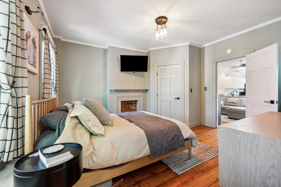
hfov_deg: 104.3
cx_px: 140
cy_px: 94
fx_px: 109
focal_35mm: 14
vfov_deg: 81.1
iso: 100
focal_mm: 14
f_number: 8
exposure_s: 1/1.25
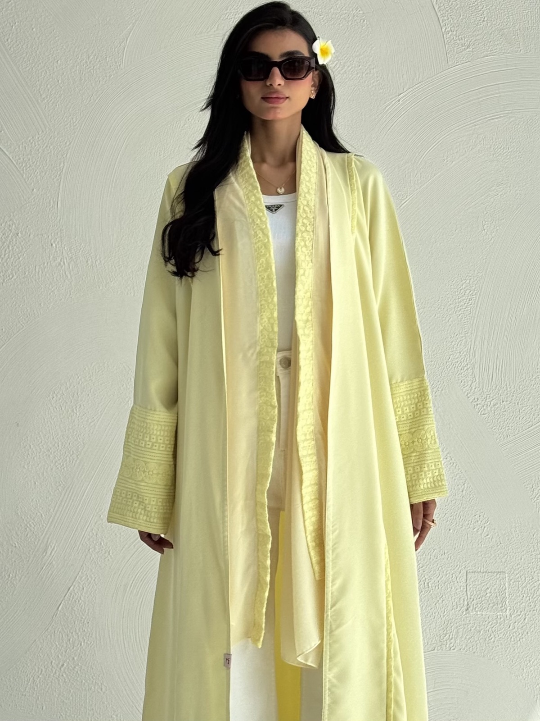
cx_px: 270
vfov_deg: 50.1
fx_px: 770
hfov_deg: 38.7
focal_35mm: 37
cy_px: 360
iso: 64
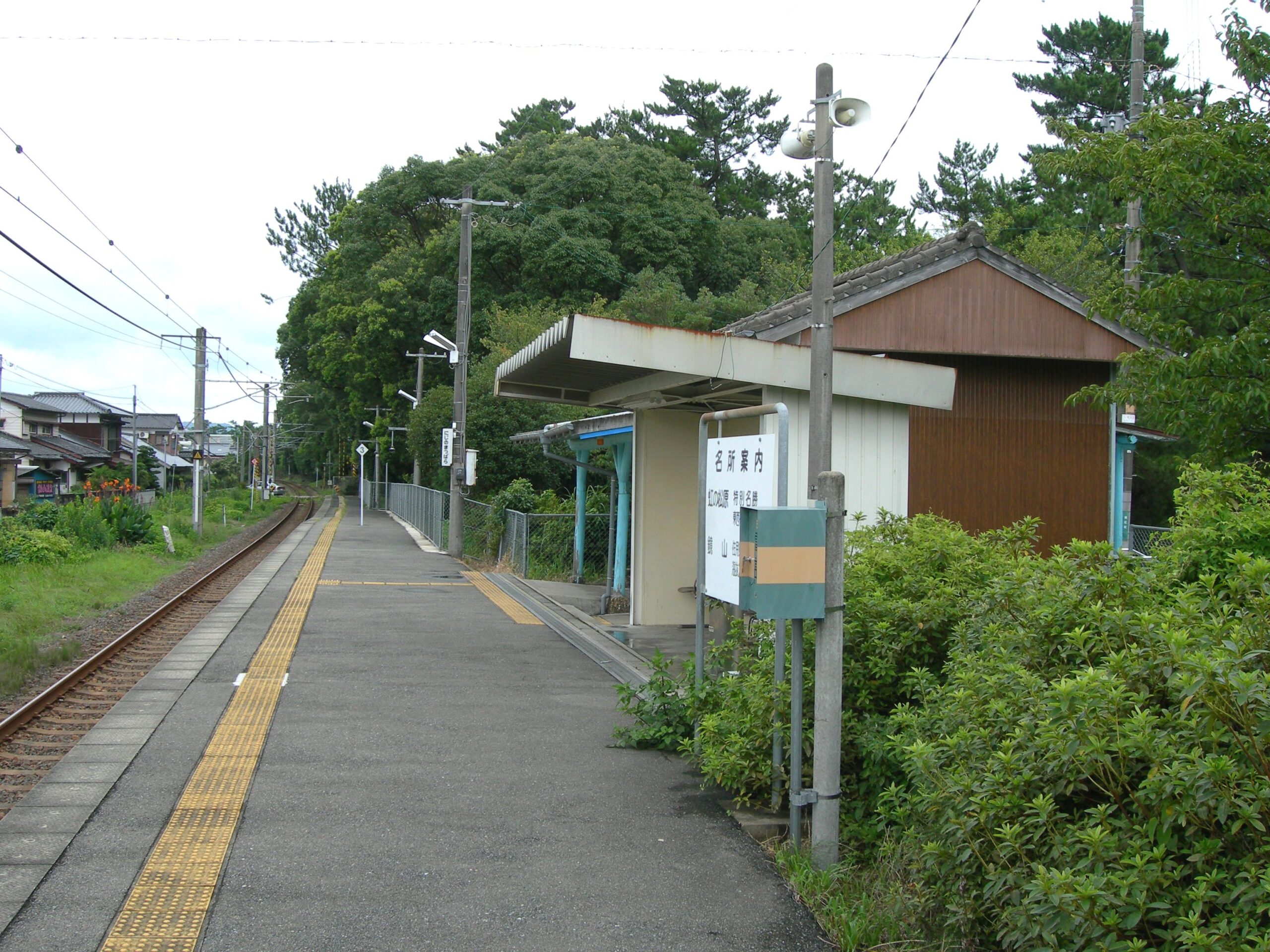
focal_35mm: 38
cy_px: 476
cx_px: 635
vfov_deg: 37.7
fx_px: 1394
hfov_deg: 49.0
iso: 50
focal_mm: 7.8
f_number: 4.8
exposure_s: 1/260
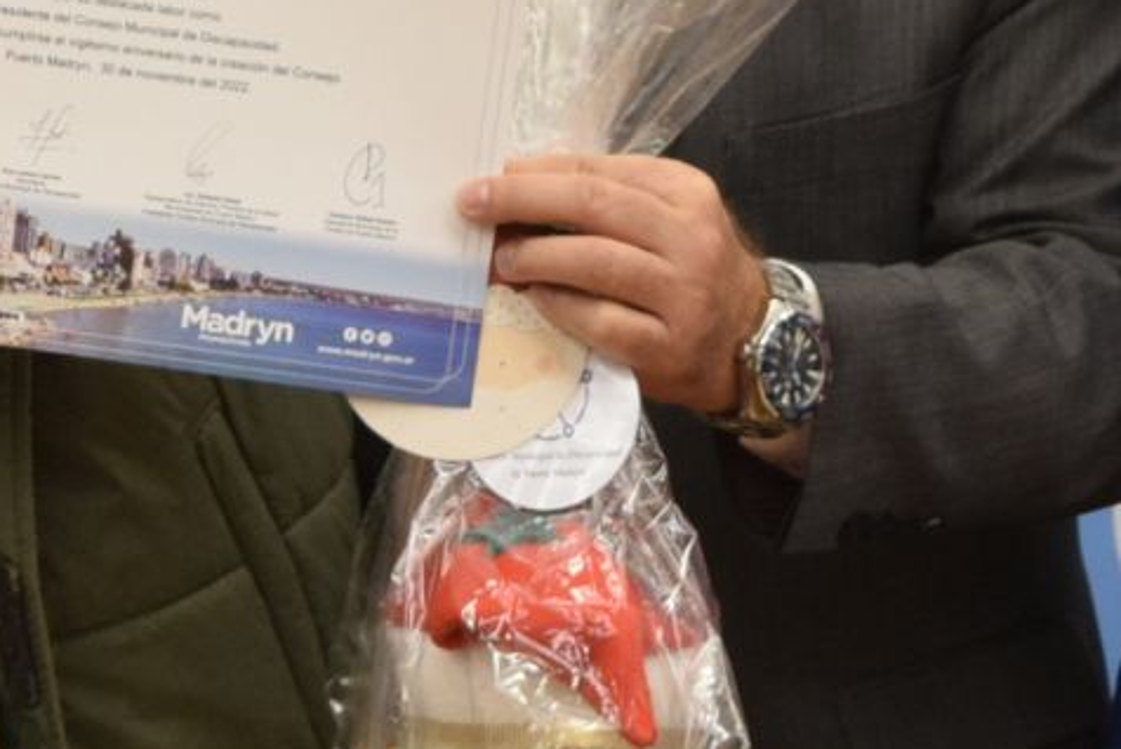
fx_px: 10376
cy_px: -46
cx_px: 1196
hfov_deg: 6.2
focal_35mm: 333
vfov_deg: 4.1
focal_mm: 55
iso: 1600
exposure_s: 1/160
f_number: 6.3
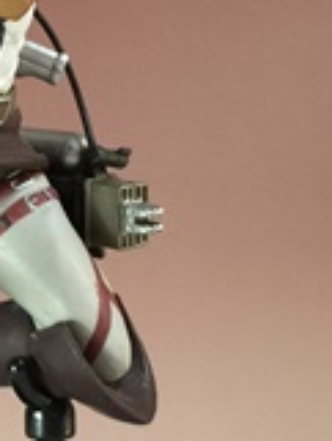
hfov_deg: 12.7
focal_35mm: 115
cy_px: 329
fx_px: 1469
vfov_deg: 17.0
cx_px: -16
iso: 80
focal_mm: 4.15
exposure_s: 1/17
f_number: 2.2
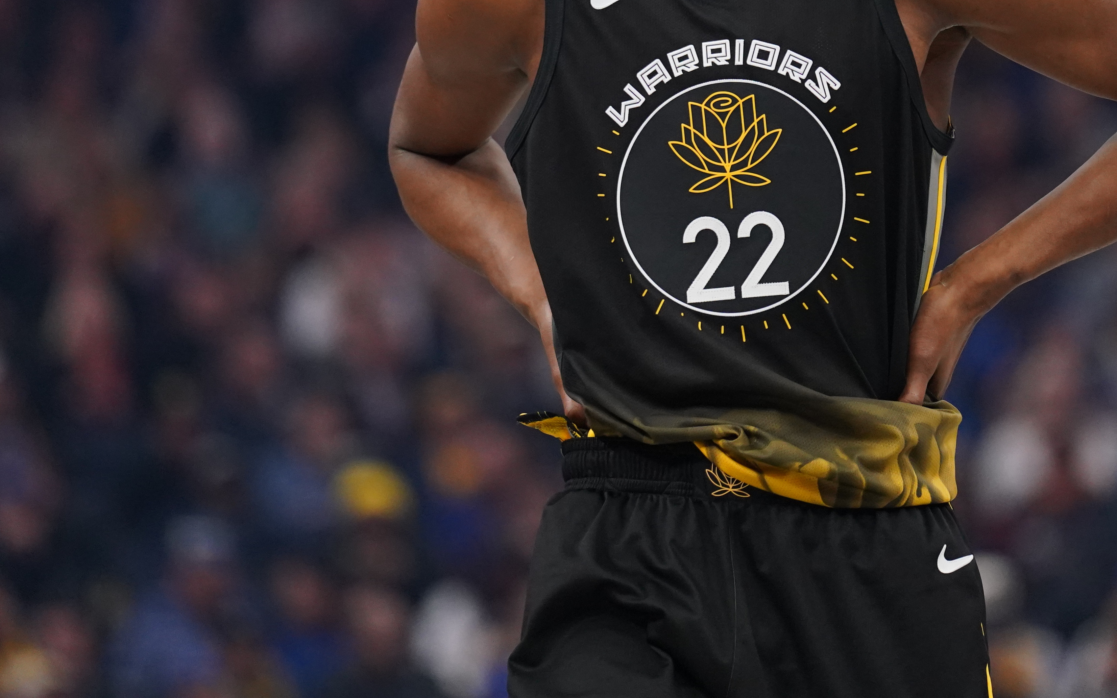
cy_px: 75
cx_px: 670
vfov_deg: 3.5
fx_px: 11264
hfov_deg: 5.7
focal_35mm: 370
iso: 3200
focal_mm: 200
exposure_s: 1/2000
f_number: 2.8
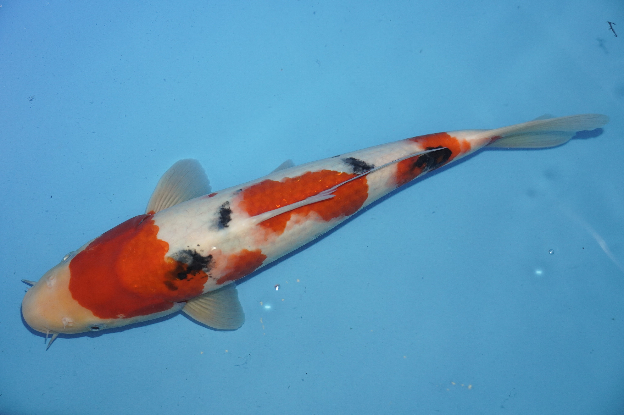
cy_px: 208
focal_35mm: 63
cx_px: 312
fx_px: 1091
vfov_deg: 21.5
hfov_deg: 31.9
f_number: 5
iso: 1000
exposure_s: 1/160
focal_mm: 42
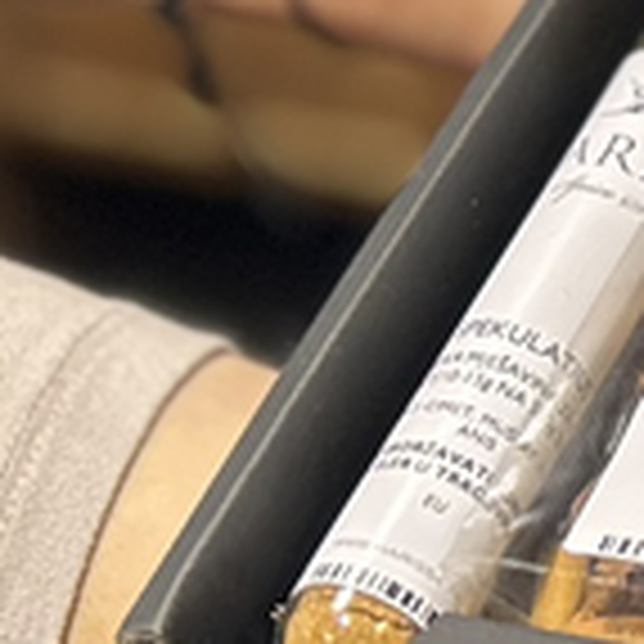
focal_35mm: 151
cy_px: 47
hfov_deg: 10.0
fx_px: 3178
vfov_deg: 11.5
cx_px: 1590
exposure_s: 1/50
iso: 125
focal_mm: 5.7
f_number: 1.5
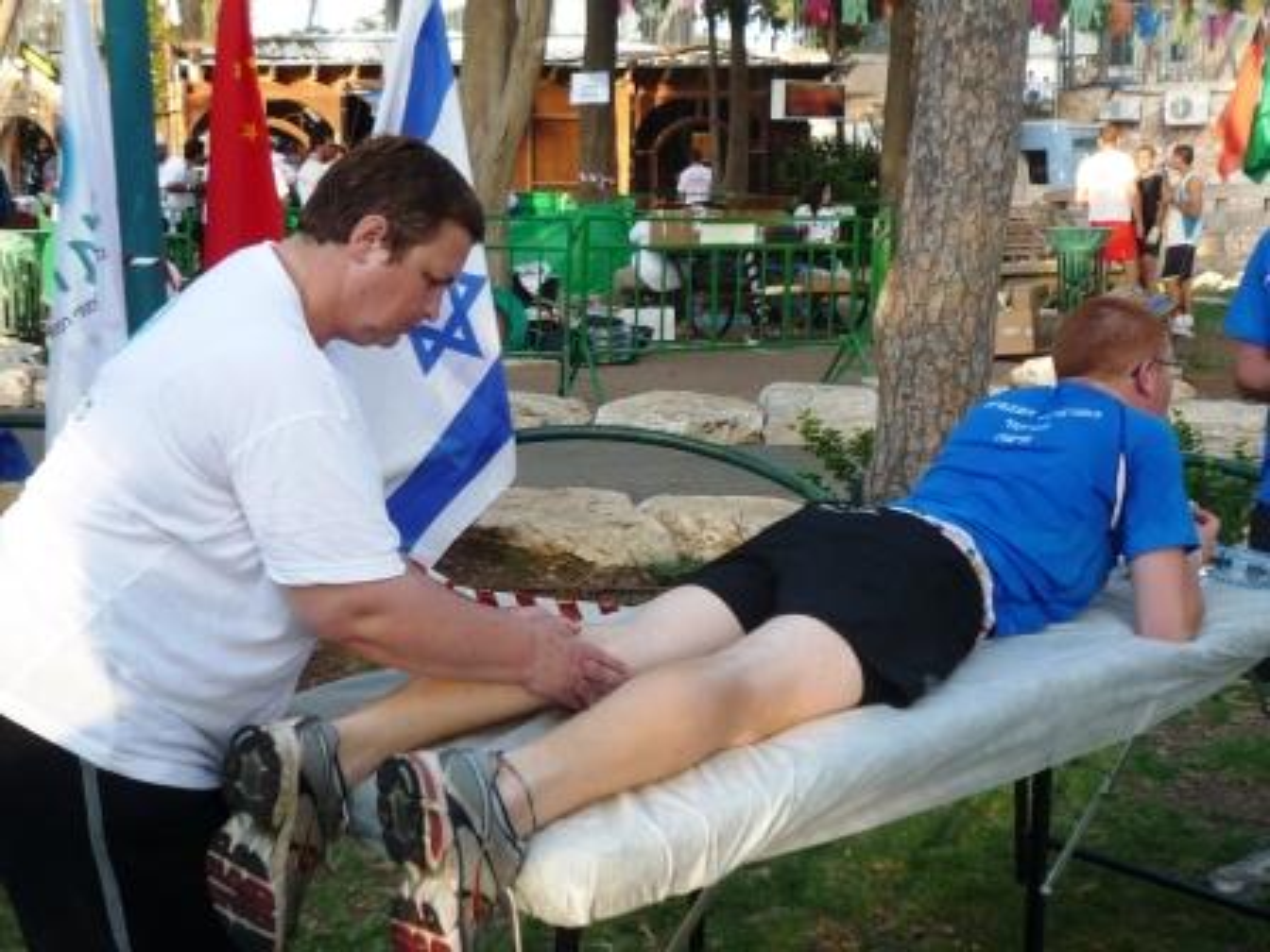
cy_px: 476
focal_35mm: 49
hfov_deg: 38.9
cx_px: 635
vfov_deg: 29.7
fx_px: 1798
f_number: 3.1
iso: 100
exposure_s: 1/125
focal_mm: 4.9
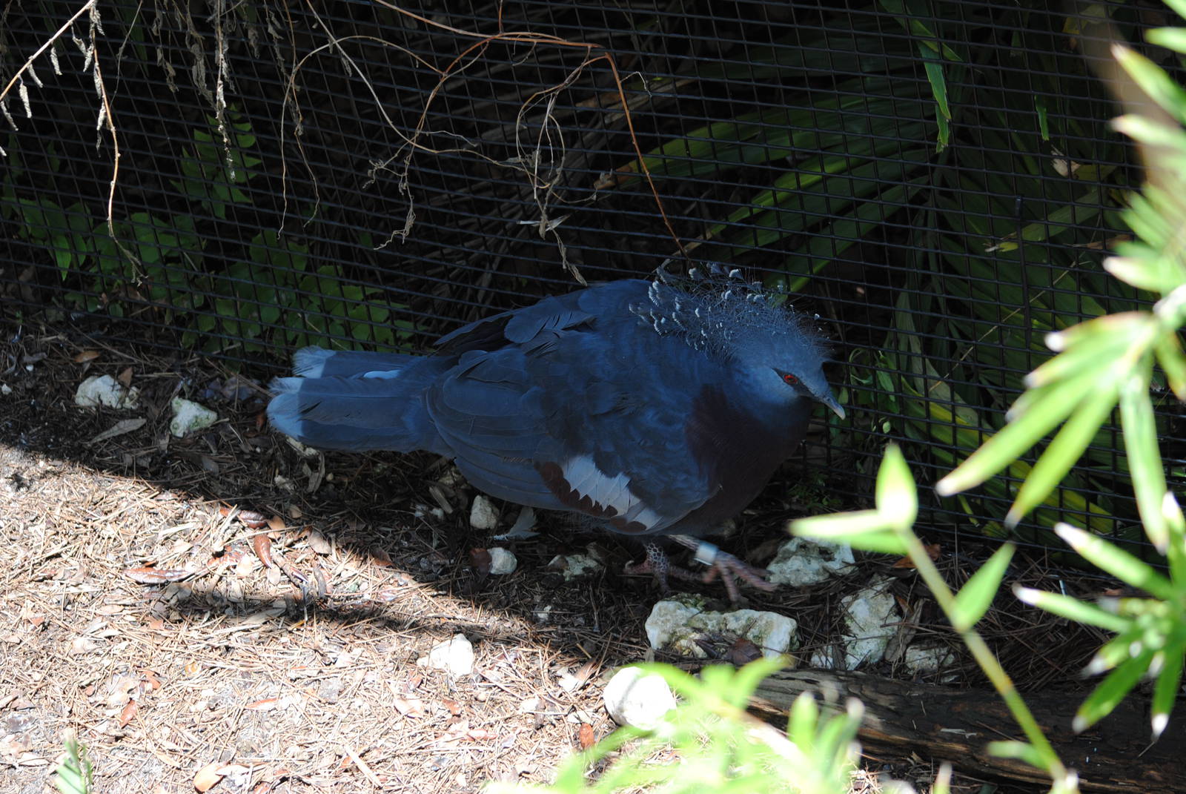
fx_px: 3562
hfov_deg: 18.9
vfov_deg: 12.7
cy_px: 397
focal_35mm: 108
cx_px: 593
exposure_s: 1/200
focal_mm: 72
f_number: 4.5
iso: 200
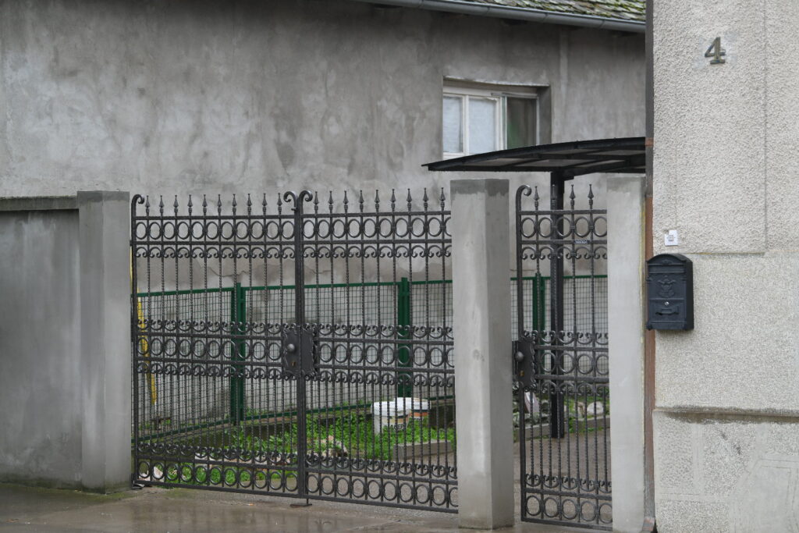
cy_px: 266
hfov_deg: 21.5
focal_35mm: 95
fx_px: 2109
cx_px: 400
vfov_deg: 14.4
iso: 320
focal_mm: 95
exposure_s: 1/200
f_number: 4
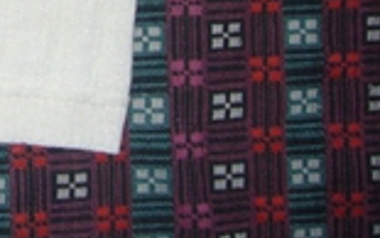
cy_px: -137
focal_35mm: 86
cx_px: -98
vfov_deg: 14.1
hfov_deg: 21.9
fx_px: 891
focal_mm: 4.6
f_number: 2.8
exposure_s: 1/30
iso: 100
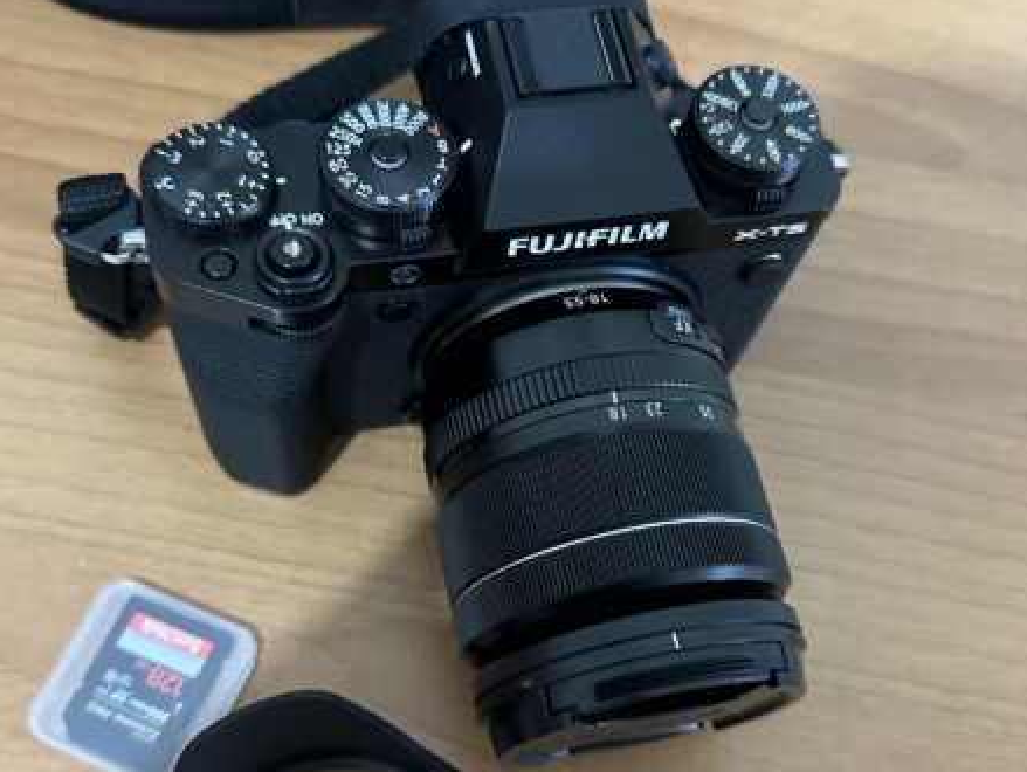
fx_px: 831
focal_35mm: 28
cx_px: 519
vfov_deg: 49.7
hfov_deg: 63.4
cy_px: 436
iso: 1000
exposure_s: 1/30
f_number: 1.78
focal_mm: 6.86
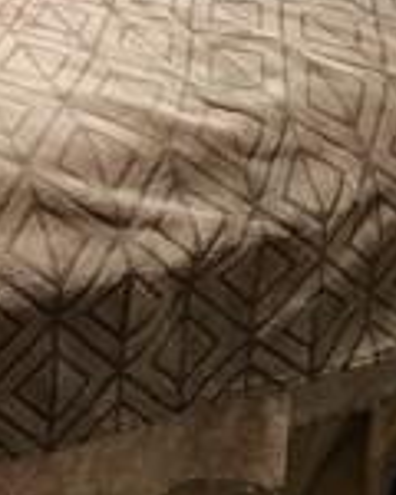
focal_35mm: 54
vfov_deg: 28.3
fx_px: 791
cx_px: -122
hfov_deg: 24.4
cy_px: -155
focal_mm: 2.2
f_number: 2.2
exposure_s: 1/60
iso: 400
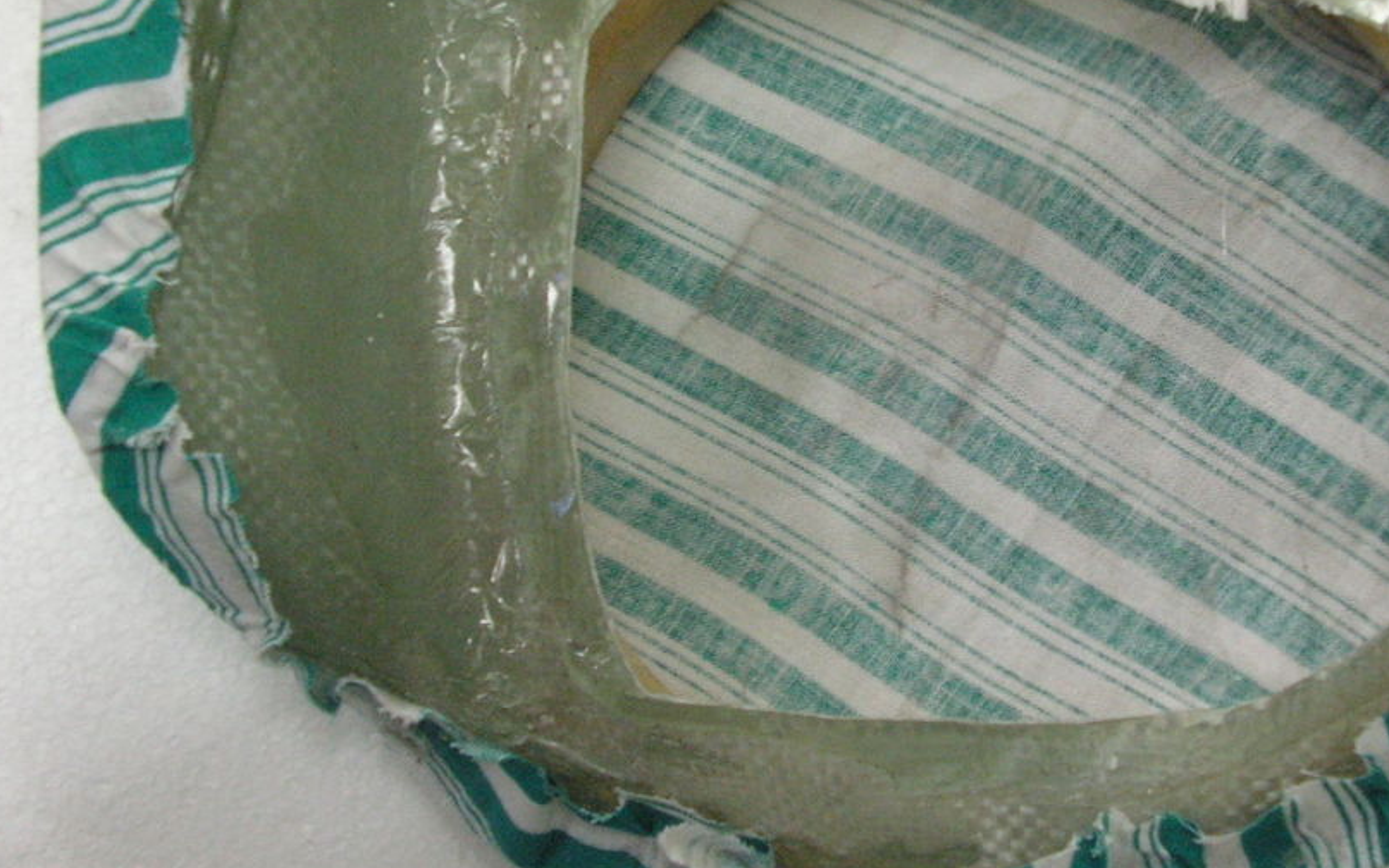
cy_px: 350
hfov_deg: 27.7
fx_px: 2801
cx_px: 941
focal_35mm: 74
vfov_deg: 17.6
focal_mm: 7.4
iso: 160
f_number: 3.2
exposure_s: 1/15
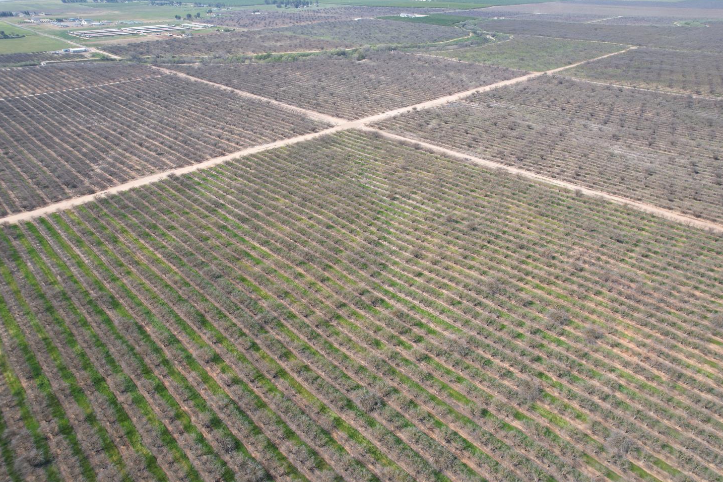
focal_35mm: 23
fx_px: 462
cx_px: 368
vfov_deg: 55.1
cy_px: 238
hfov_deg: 76.1
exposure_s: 1/1250
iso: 100
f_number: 2.8
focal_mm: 8.38
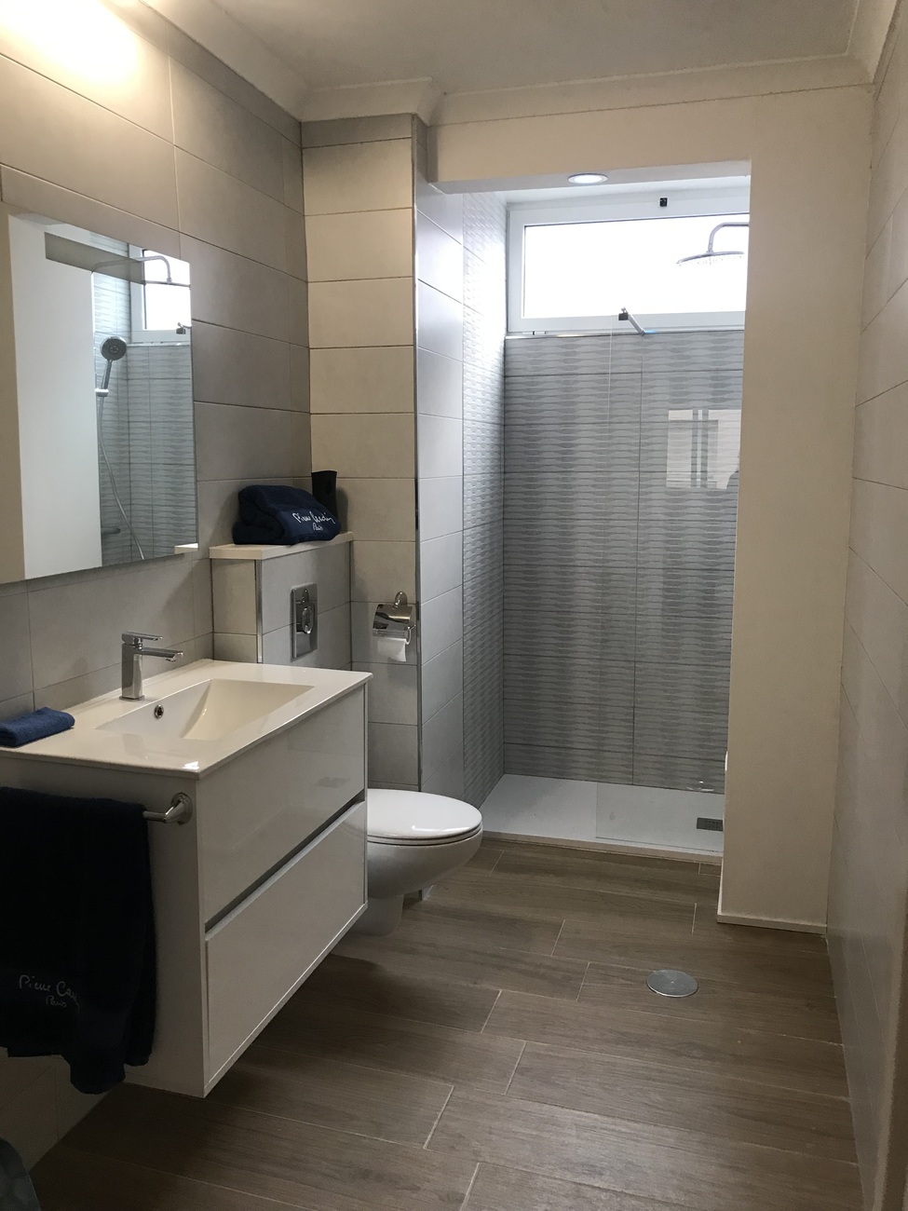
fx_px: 979
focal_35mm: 28
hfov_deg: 49.7
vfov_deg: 63.4
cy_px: 606
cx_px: 454
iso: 40
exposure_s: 1/25
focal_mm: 3.99
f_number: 1.8
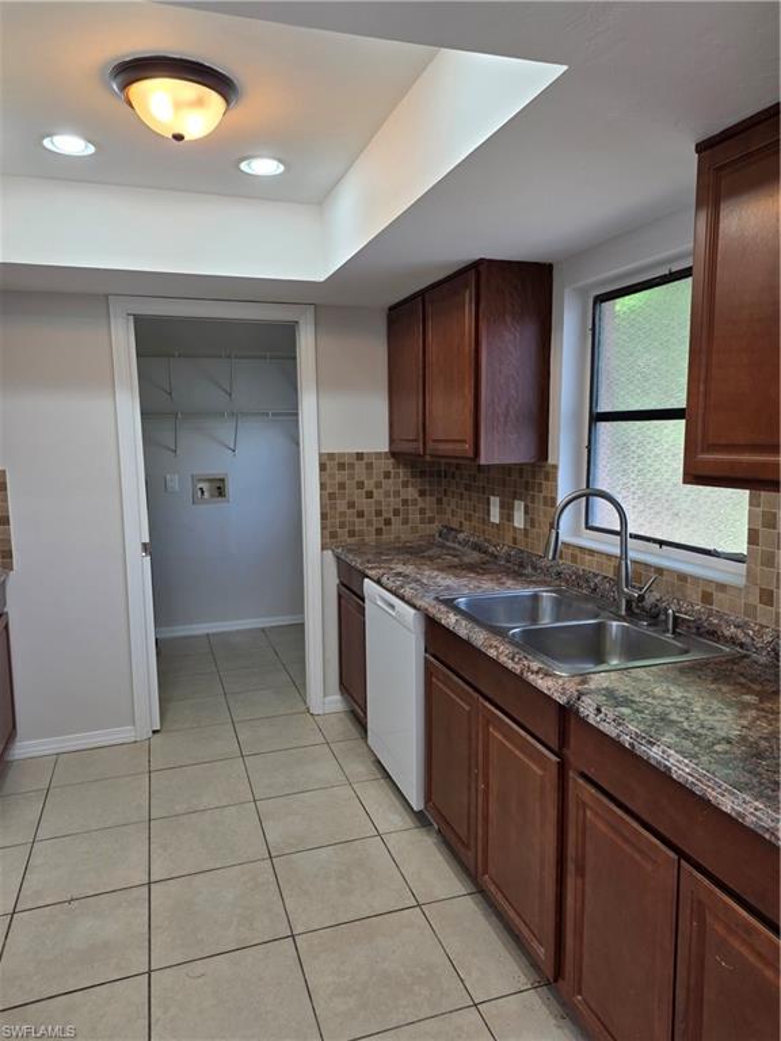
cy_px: 520
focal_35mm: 23
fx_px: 692
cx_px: 390
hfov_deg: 58.9
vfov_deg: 73.9
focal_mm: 6.25
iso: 80
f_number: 1.7
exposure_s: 1/120
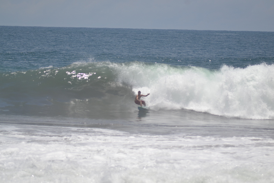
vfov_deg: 4.6
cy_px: 92
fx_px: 2284
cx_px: 137
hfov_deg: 6.9
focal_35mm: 300
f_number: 5.6
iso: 200
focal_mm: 200
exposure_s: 1/2000
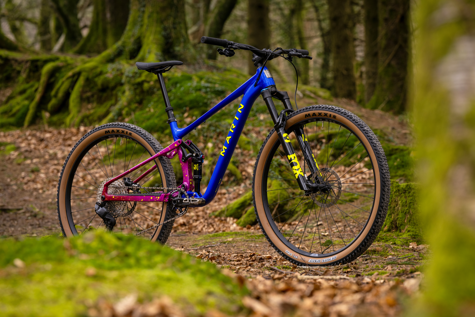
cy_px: 158
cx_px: 238
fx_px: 1781
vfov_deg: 10.2
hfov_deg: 15.2
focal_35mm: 135
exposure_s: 1/320
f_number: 5
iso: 400
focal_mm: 135
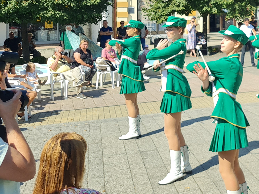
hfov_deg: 24.5
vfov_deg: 20.8
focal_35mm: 69
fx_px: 516
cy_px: 13
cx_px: 339
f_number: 1.8
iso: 50
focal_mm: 5.4
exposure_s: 1/1596
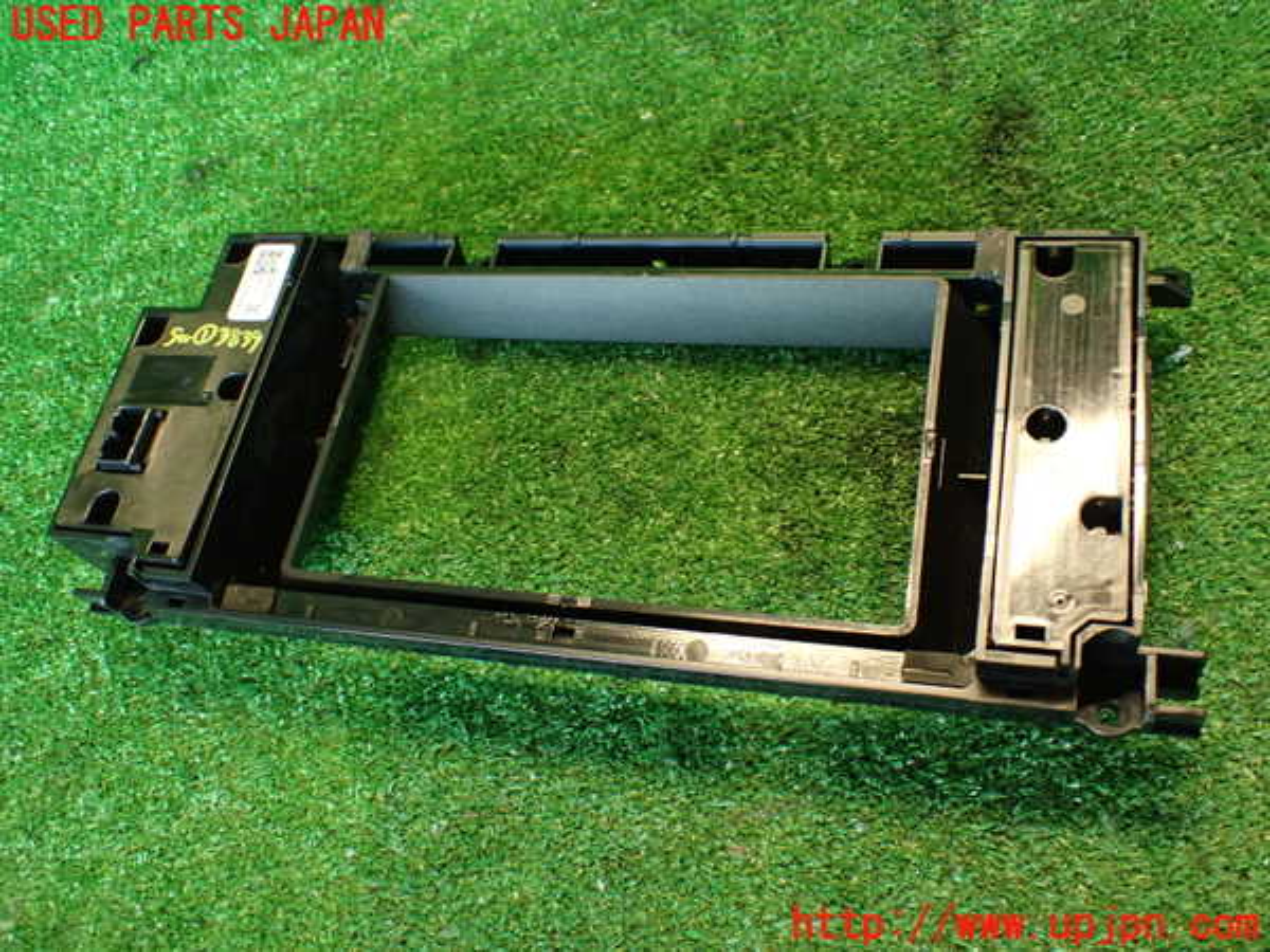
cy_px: 476
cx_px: 635
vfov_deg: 44.2
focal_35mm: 32
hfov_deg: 56.8
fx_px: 1174
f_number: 2.4
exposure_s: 1/30
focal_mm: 5.79
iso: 320
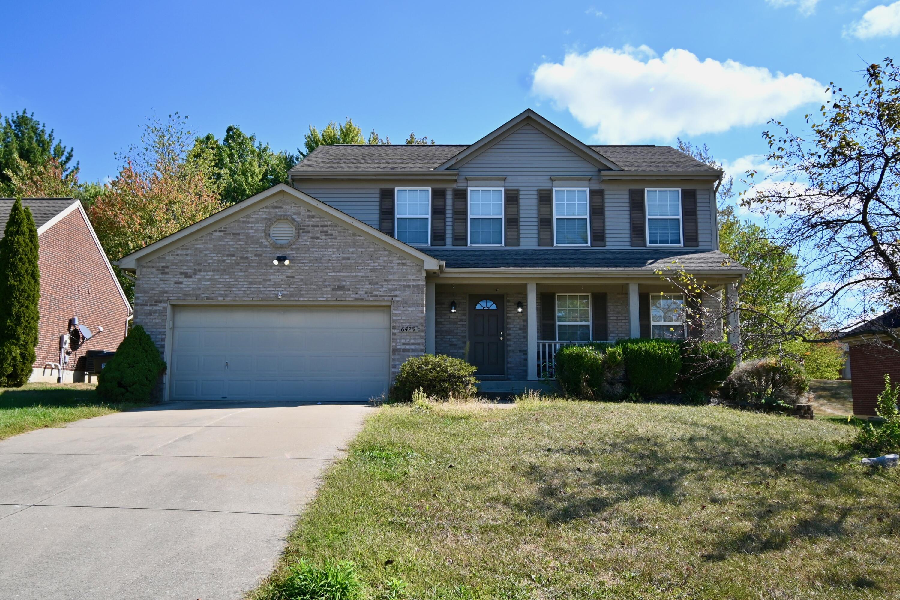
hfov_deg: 61.9
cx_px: 450
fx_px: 750
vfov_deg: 43.6
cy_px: 300
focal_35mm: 30
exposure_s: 1/500
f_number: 5.6
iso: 160
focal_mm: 20
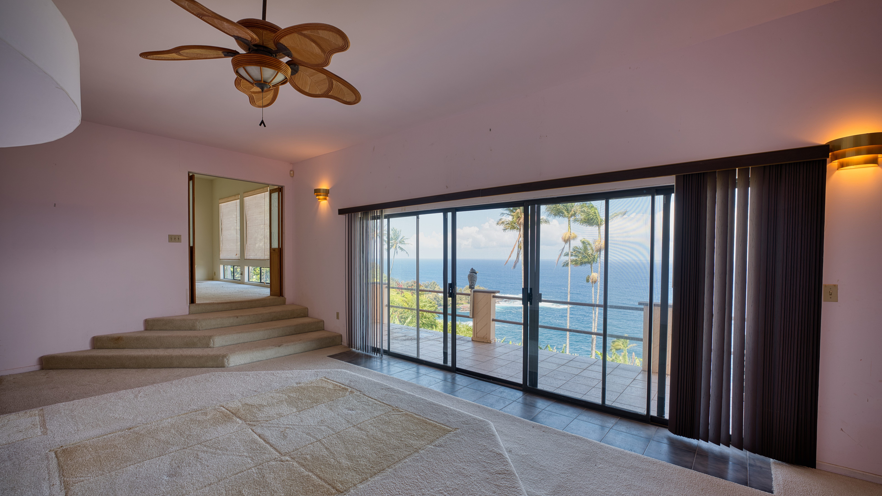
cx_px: 450
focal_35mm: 16
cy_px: 262
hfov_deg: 100.6
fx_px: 366
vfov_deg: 68.2
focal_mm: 14.6
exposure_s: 1/100
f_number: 4
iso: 50
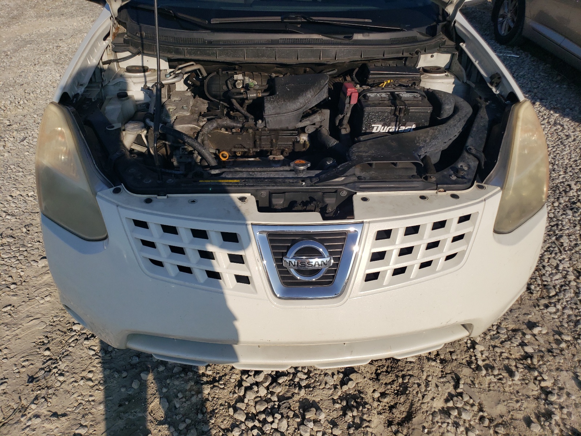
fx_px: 436
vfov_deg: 53.1
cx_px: 290
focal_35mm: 26
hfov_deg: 67.3
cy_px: 218
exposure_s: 1/10000
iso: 50
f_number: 1.5
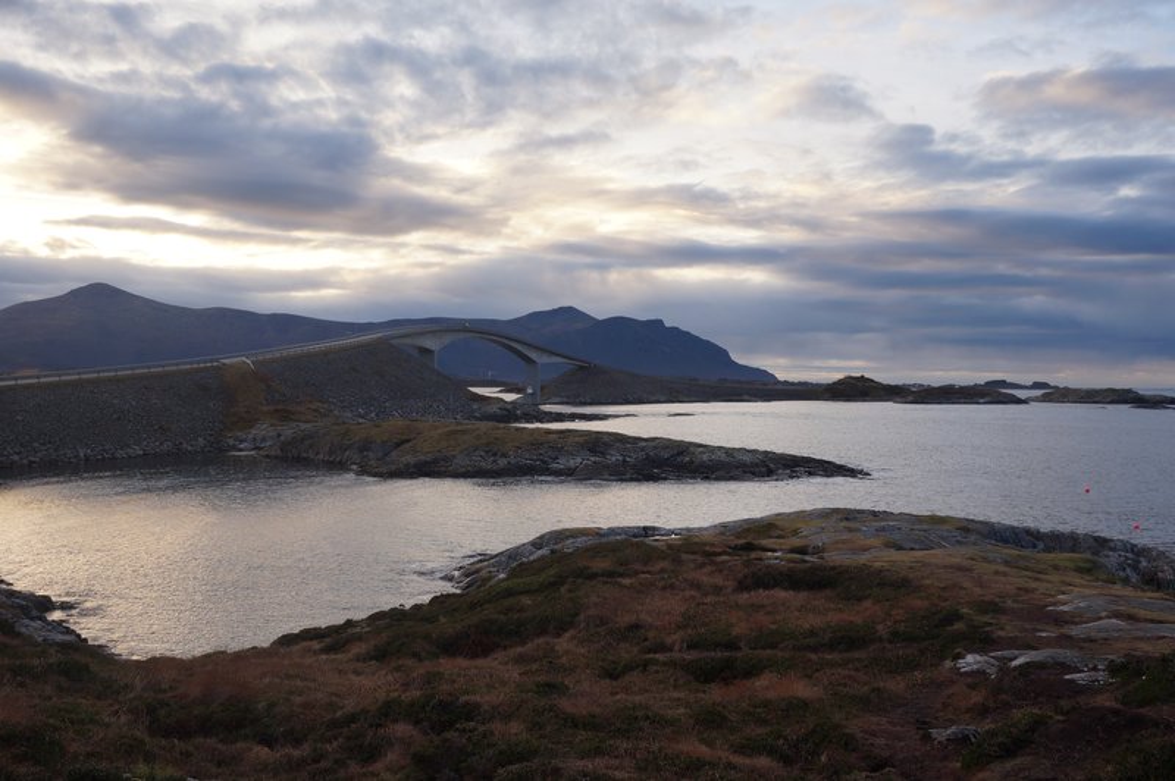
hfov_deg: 53.2
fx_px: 1174
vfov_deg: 36.8
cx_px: 588
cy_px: 390
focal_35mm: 36
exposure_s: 1/100
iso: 200
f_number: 9
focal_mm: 24
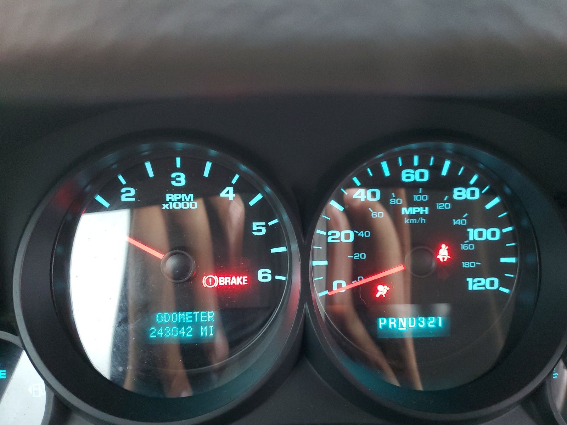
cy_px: 212
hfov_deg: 67.3
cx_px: 284
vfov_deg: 53.1
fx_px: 426
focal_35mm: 26
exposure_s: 1/20
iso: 282
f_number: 1.5
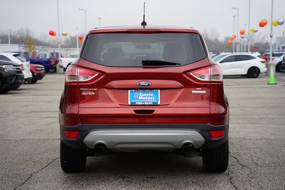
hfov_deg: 28.1
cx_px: 142
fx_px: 570
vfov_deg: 18.9
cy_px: 95
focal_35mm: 72
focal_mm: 72
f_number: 4.5
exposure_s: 1/80
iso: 100
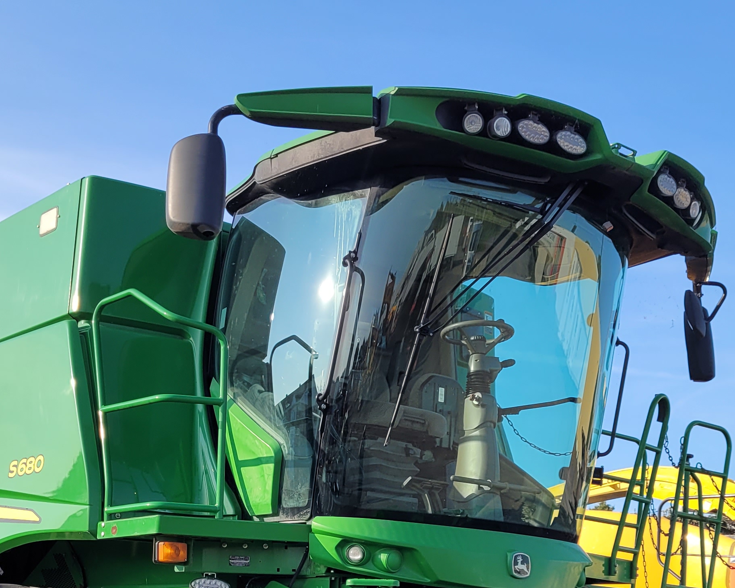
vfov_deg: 26.2
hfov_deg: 33.5
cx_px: 303
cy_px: 537
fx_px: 1218
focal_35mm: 56
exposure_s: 1/1202
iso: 40
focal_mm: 5.4
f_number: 1.8
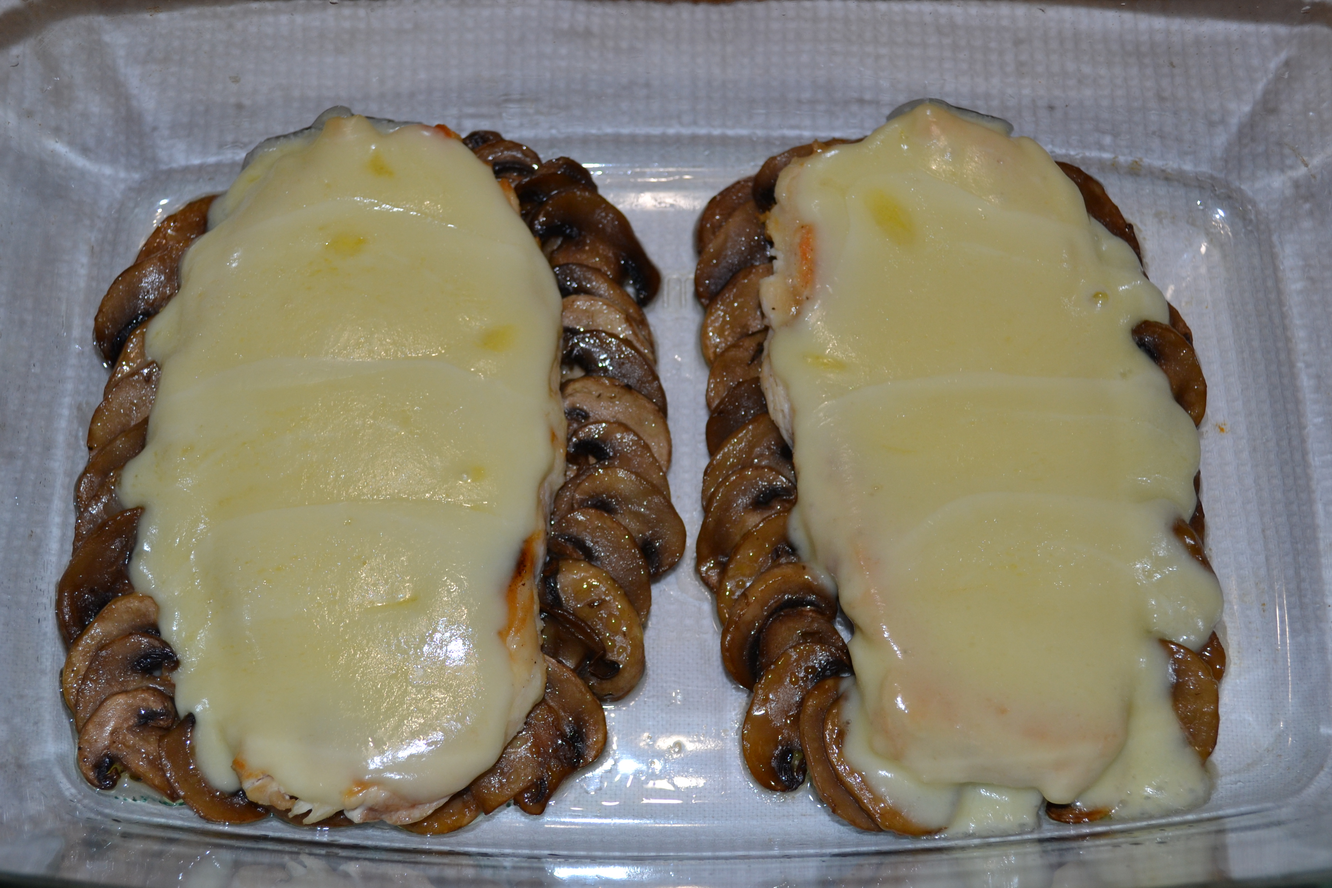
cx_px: 666
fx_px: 1942
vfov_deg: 25.8
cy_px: 444
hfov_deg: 37.9
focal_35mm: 52
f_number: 5
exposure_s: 1/60
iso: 400
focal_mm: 35
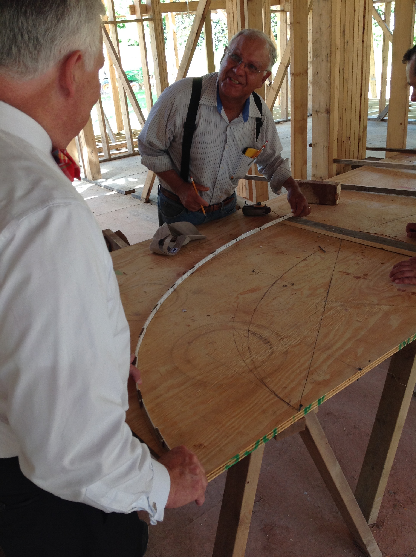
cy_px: 278
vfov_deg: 52.7
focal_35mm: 35
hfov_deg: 40.6
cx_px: 208
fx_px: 562
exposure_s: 1/60
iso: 64
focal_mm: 4.28
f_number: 2.4
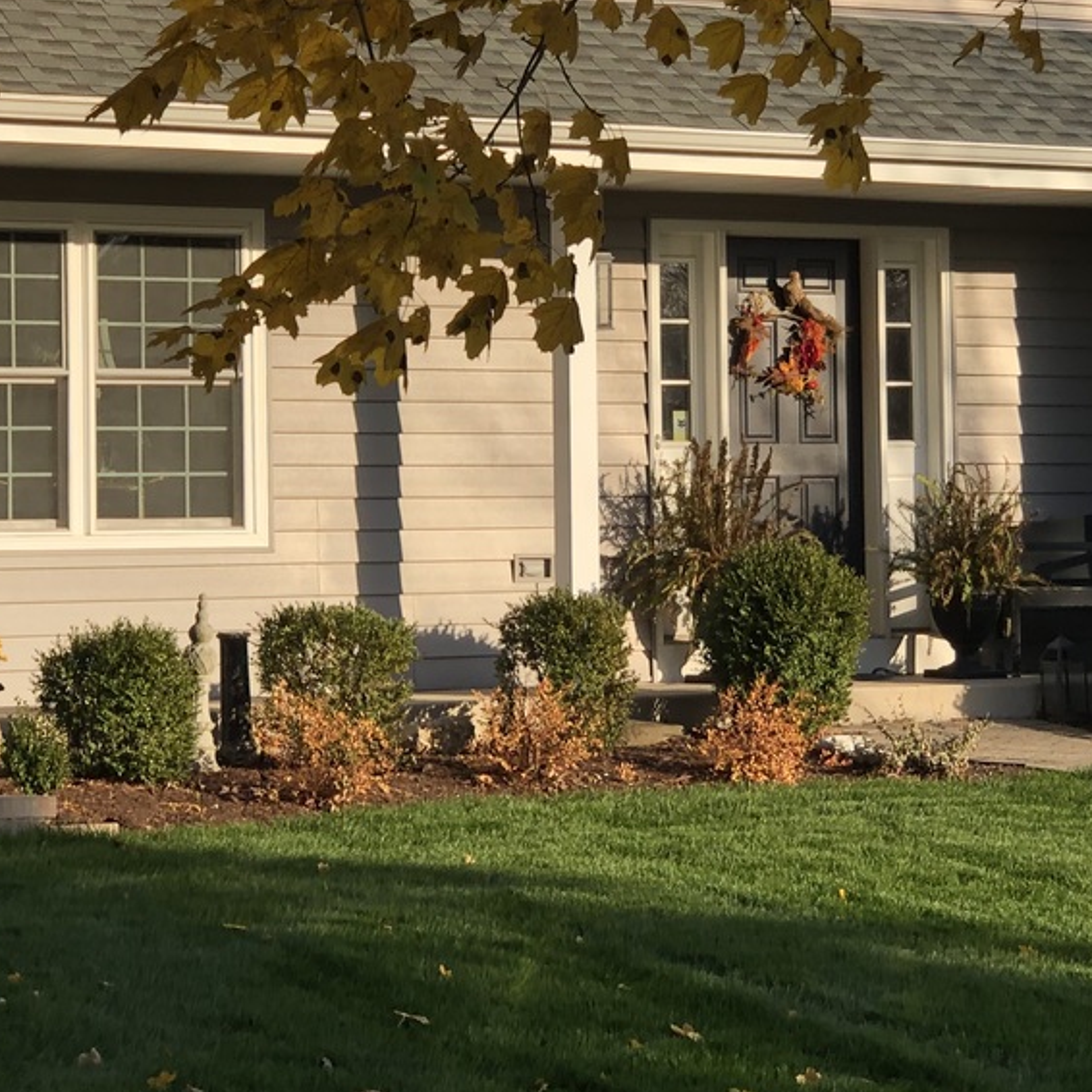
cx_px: 712
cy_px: 264
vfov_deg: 14.8
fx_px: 4176
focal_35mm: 117
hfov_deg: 14.9
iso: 16
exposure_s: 1/510
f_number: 2.4
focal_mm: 6
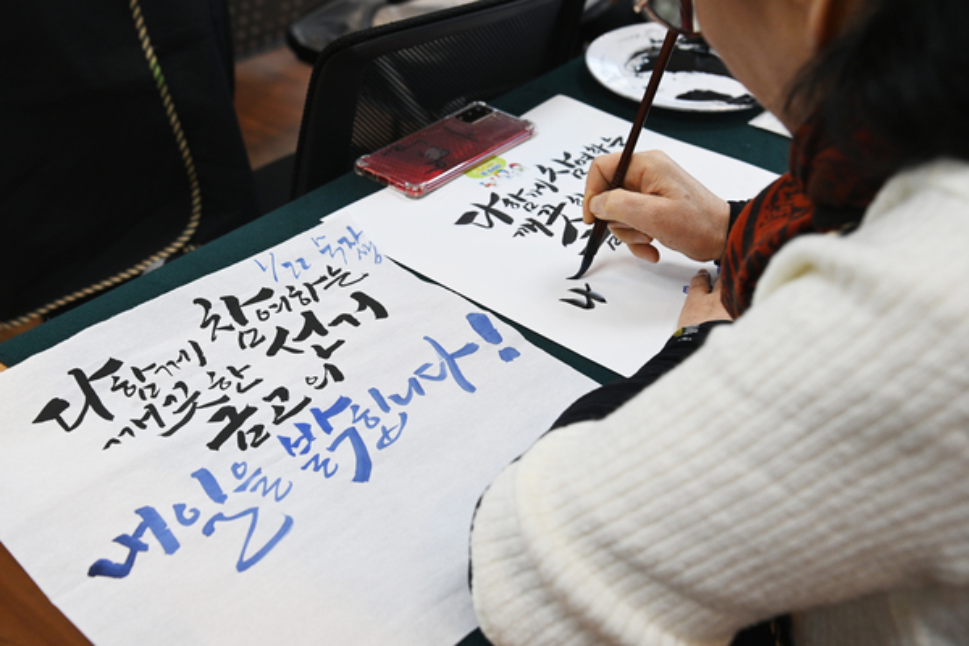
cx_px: 484
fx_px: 1238
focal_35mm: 46
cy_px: 323
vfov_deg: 29.2
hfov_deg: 42.7
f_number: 5.6
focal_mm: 46
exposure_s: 1/250
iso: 1250
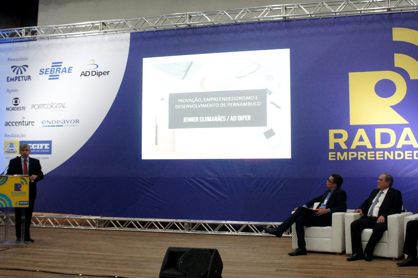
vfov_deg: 38.9
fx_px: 395
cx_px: 223
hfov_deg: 55.8
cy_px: 146
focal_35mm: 34
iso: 1600
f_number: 3.5
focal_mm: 20
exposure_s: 1/80
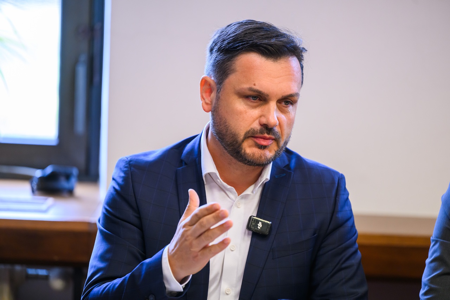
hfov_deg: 11.1
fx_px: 2312
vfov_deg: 7.4
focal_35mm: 185
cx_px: 225
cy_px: 150
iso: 2500
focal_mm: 185
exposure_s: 1/400
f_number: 3.2
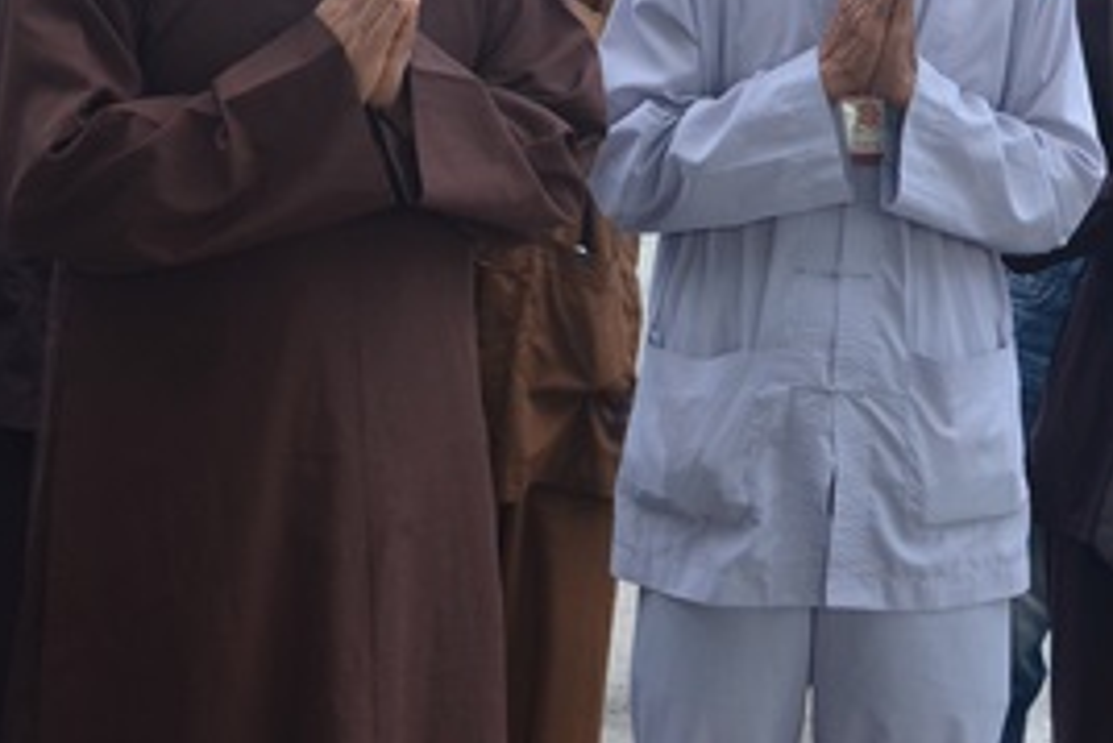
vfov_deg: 10.8
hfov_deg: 16.0
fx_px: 3935
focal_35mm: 127
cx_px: 926
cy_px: 247
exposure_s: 1/250
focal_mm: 35
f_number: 8
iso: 640
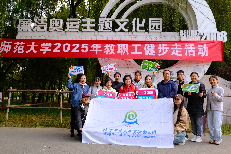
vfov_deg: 37.9
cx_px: 116
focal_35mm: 35
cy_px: 77
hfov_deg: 54.4
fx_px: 225
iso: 320
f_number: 5.6
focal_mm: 23.3
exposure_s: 1/170
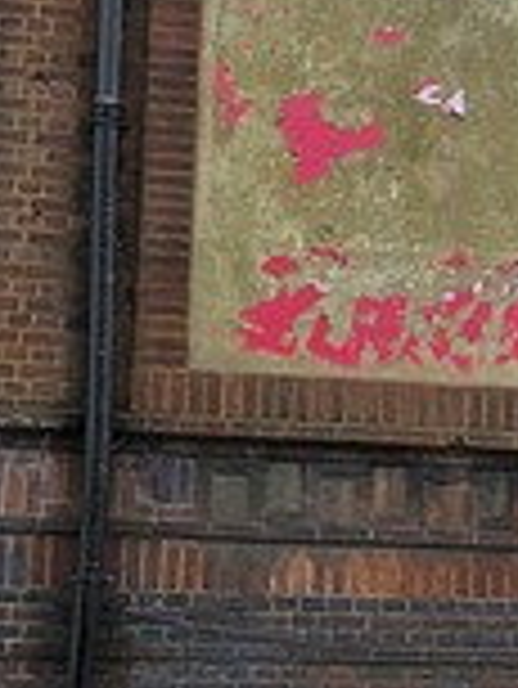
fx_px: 1913
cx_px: 856
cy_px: 508
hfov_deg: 14.1
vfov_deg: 20.3
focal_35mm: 96
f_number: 1.7
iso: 40
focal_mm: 6.3
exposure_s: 1/359
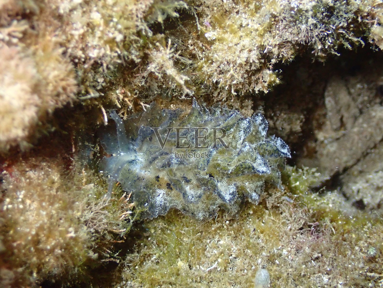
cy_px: 144
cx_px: 192
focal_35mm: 62
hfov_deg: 31.2
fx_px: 686
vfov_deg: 23.7
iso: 800
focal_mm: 11.09
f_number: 10
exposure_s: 1/60
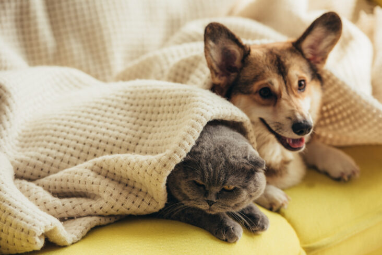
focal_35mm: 150
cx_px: 191
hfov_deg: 13.7
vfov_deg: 9.1
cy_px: 128
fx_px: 1592
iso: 320
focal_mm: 150
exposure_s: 1/400
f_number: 3.5
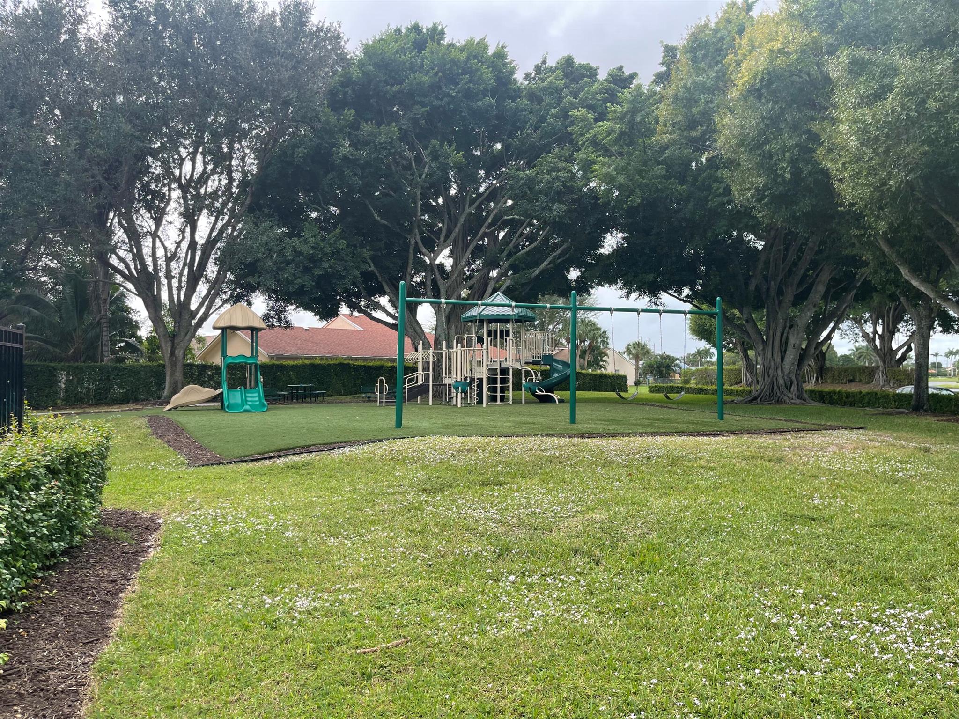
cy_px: 360
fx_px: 693
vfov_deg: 54.9
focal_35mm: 25
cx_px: 480
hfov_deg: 69.4
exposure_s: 1/855
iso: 32
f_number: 1.6
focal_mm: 5.1
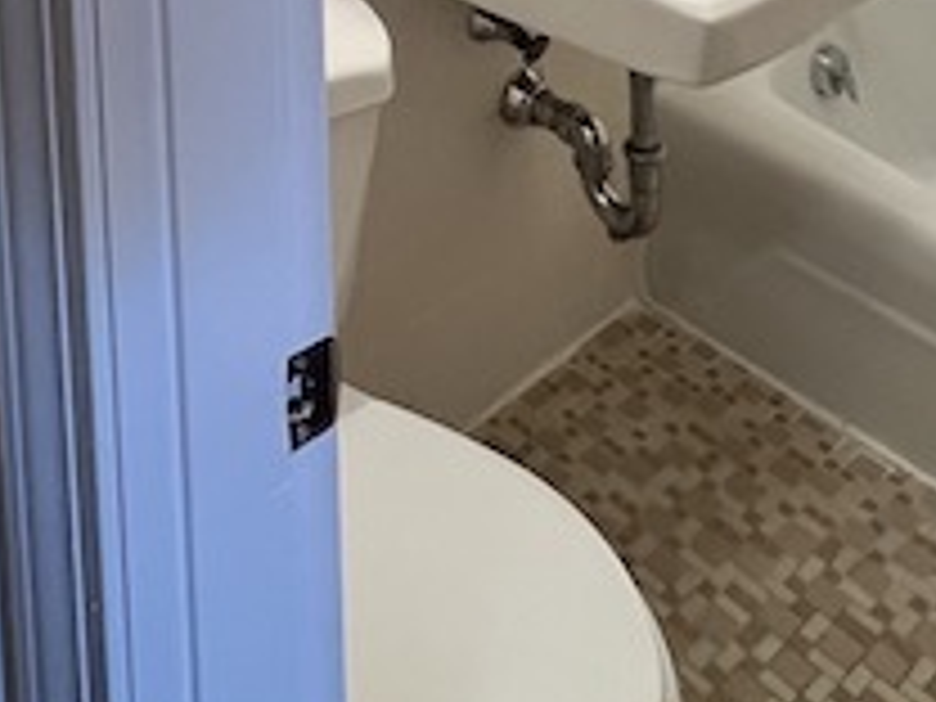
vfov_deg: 20.7
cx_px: 230
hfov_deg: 37.2
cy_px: -549
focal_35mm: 50
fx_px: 1352
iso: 160
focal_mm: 1.57
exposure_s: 1/120
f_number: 1.8
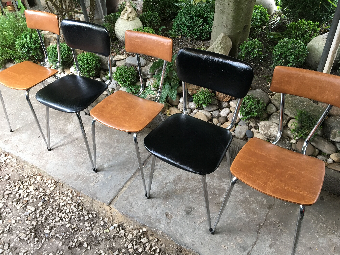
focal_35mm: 29
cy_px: 128
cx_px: 170
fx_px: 285
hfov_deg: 61.7
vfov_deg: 48.2
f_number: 2.2
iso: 40
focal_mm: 4.15
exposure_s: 1/33
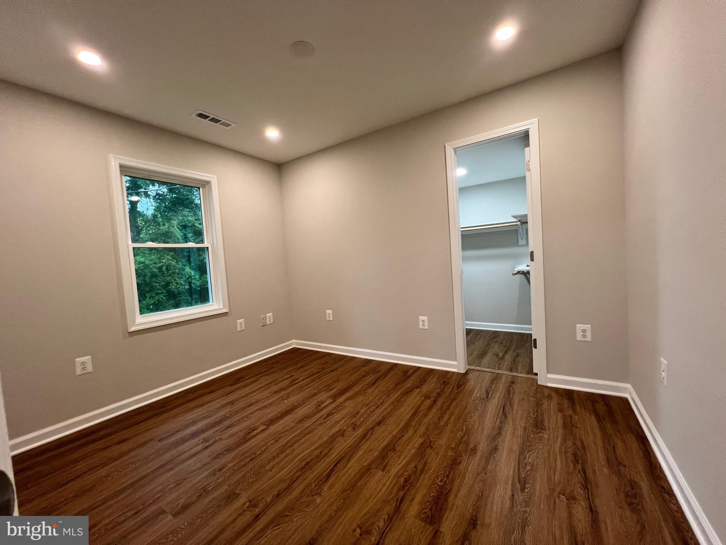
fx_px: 273
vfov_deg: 89.9
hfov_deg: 106.2
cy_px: 272
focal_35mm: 13
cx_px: 363
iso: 200
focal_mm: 1.57
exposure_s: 1/120
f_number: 1.8
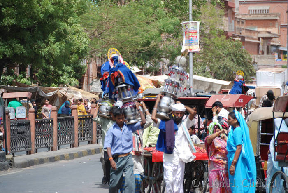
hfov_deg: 6.9
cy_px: 96
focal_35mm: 300
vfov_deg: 4.6
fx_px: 2402
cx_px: 144
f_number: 6.3
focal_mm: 200
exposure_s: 1/250
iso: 100
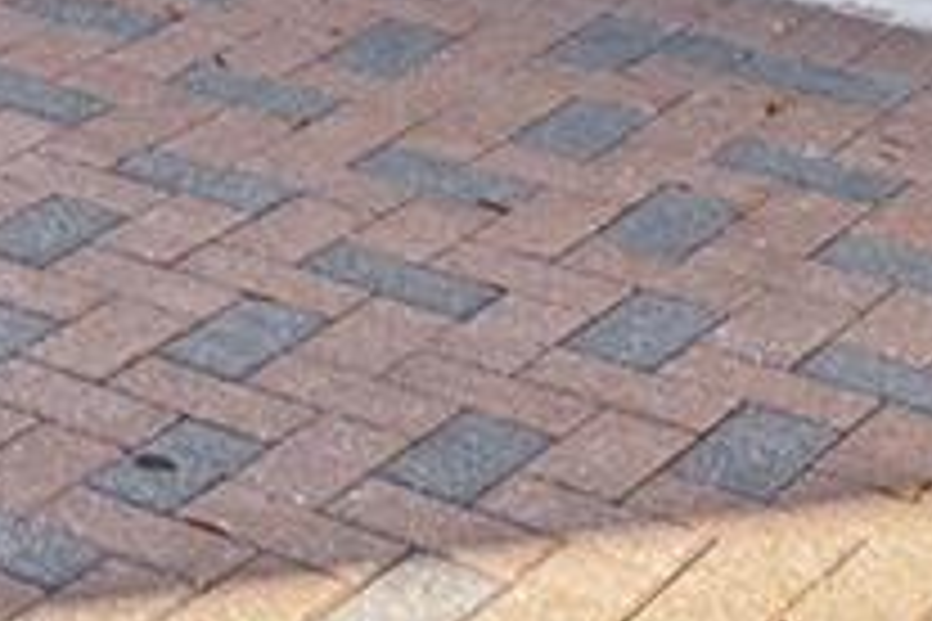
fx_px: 3658
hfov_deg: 13.0
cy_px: -1220
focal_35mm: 141
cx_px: -819
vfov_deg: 8.3
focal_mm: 12.2
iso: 200
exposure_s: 1/1000
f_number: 3.5
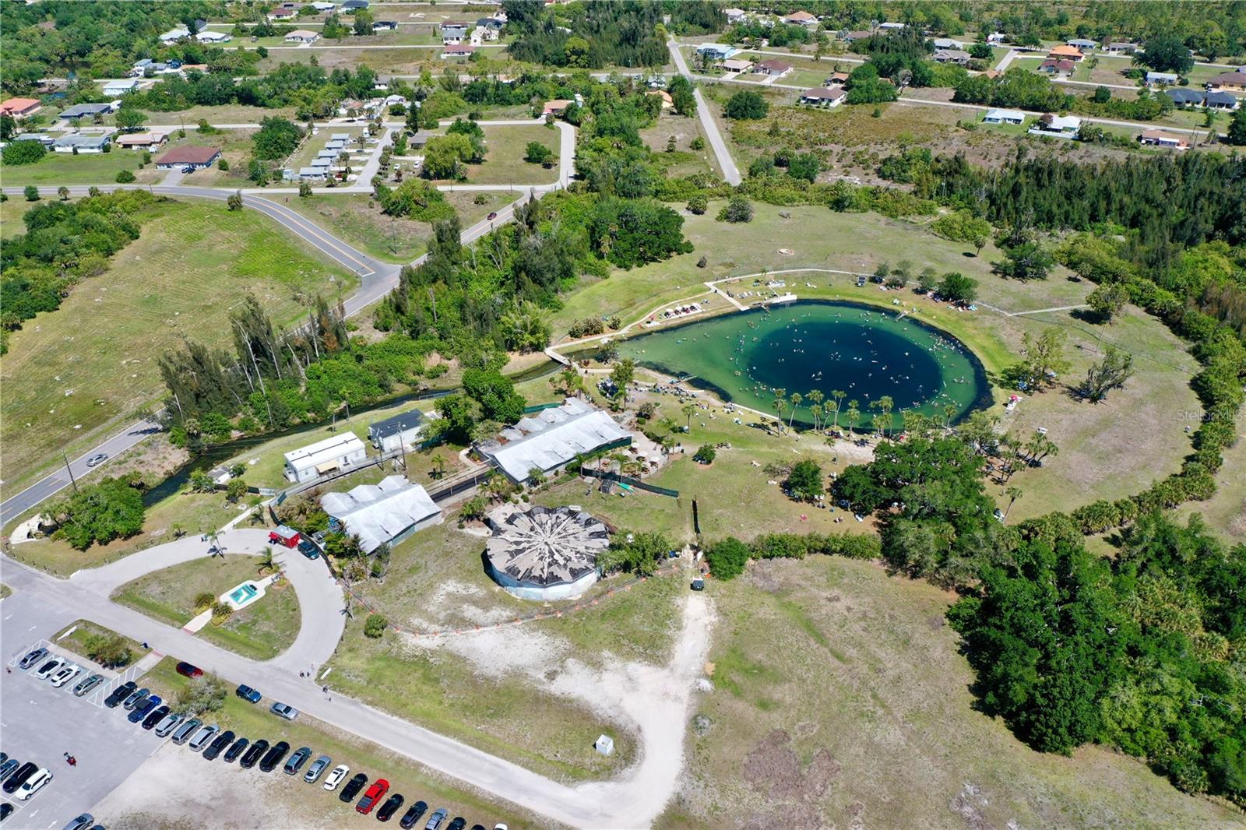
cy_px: 415
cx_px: 623
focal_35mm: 28
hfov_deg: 65.5
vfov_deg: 46.4
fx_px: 969
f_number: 6.3
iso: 100
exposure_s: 1/500
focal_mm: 10.26
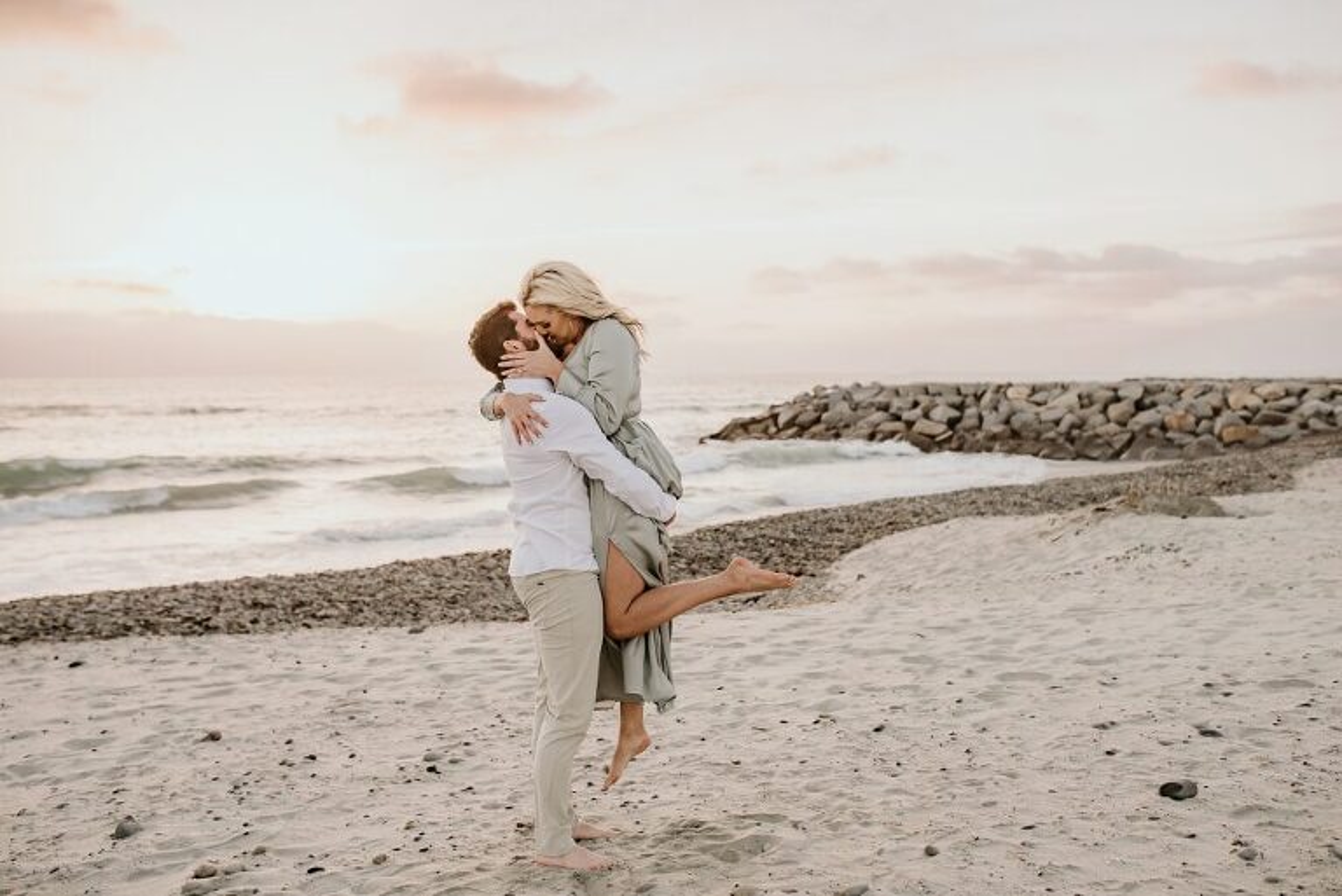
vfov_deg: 37.9
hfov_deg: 54.4
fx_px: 1305
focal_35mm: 35
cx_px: 671
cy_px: 448
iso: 640
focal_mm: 35
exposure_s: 1/1600
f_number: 2.5
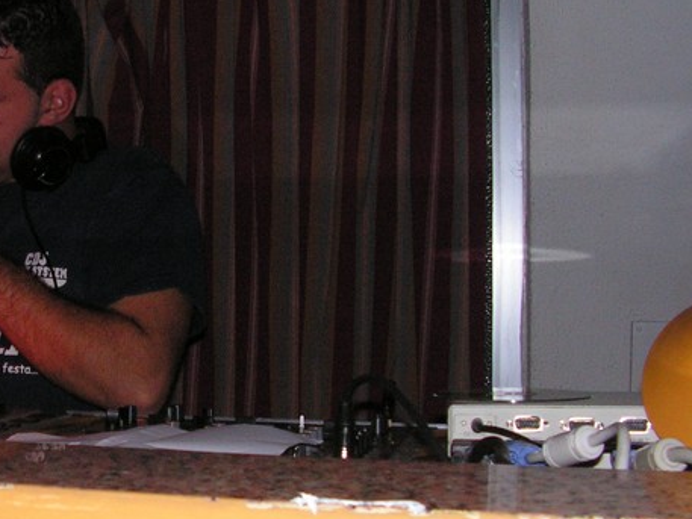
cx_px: 135
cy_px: 303
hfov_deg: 30.0
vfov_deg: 23.3
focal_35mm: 63
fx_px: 1260
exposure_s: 1/40
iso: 200
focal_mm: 6
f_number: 3.2
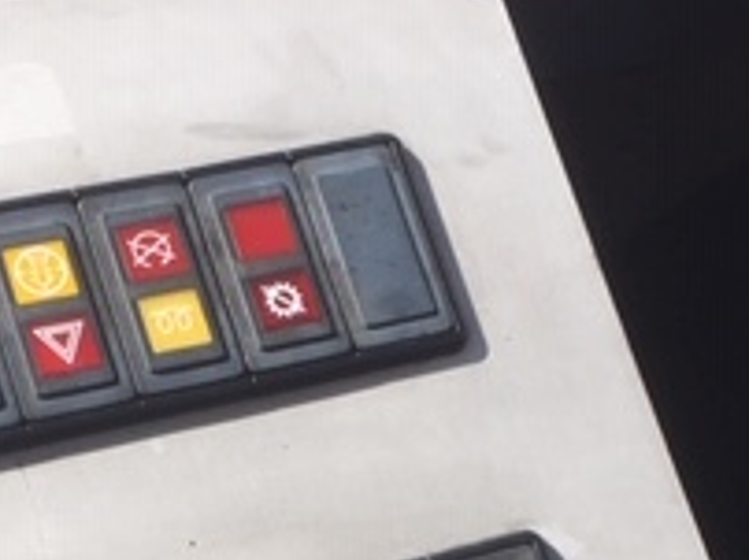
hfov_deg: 21.3
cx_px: 408
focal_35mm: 92
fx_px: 1988
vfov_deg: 15.6
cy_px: 623
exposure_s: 1/680
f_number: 2.2
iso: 25
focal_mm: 4.15
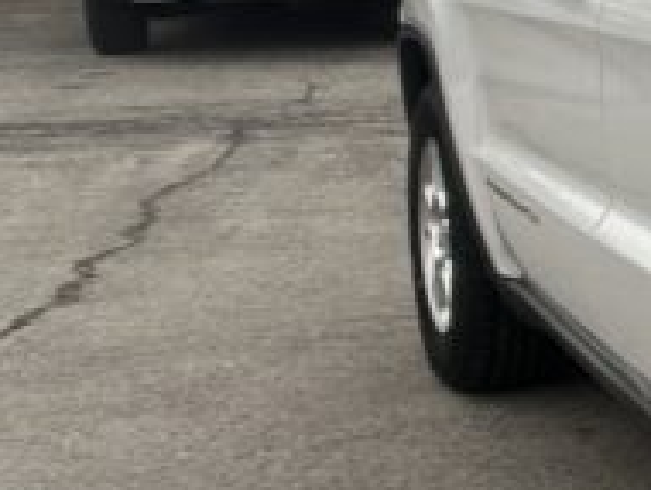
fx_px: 2636
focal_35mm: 140
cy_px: 48
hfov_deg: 12.2
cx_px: 1367
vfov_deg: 10.6
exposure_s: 1/1645
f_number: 1.5
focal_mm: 5.7
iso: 50
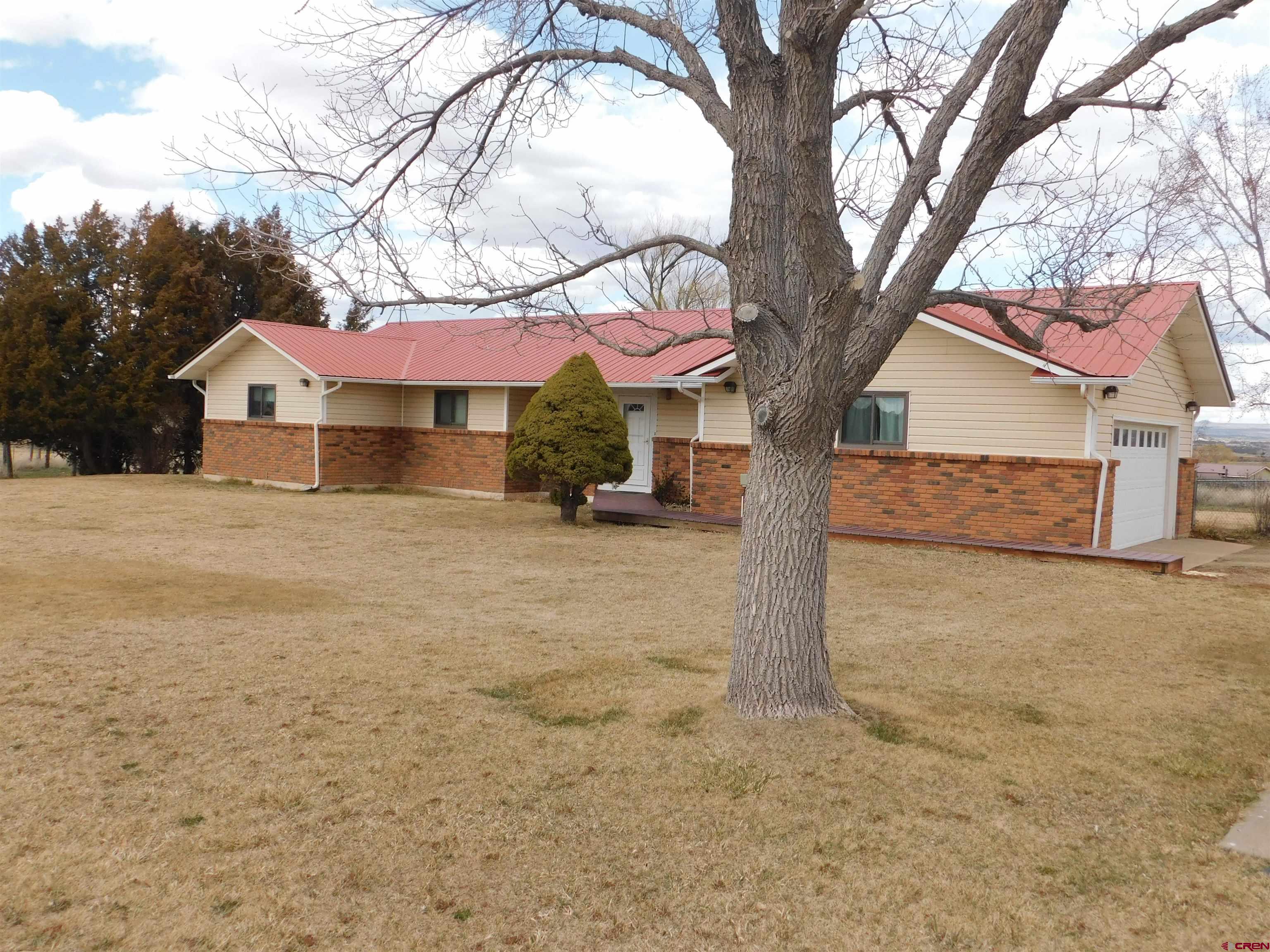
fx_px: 1101
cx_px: 635
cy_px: 476
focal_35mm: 30
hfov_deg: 60.0
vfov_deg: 46.8
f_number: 3.2
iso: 125
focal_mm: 5.3
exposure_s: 1/800
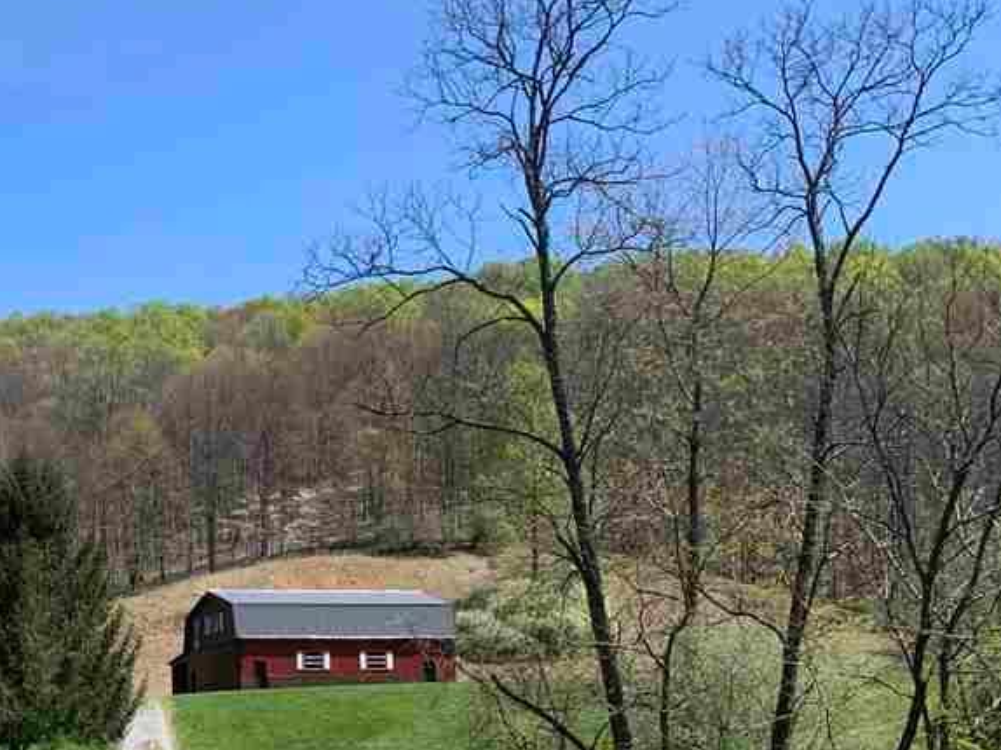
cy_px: 682
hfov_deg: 30.3
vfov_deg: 24.5
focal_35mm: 58
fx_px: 1677
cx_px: -61
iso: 25
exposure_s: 1/1468
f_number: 1.8
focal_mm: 4.25
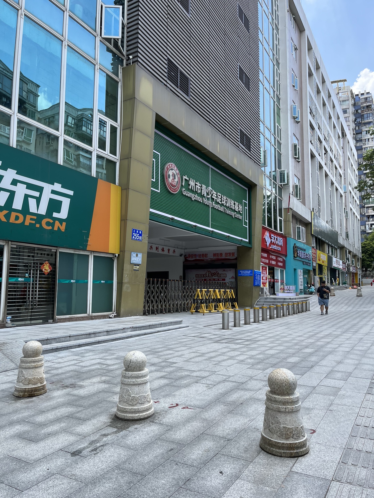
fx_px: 375
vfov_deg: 67.3
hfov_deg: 53.1
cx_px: 187
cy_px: 249
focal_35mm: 26
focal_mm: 5.1
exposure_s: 1/1140
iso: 50
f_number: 1.6
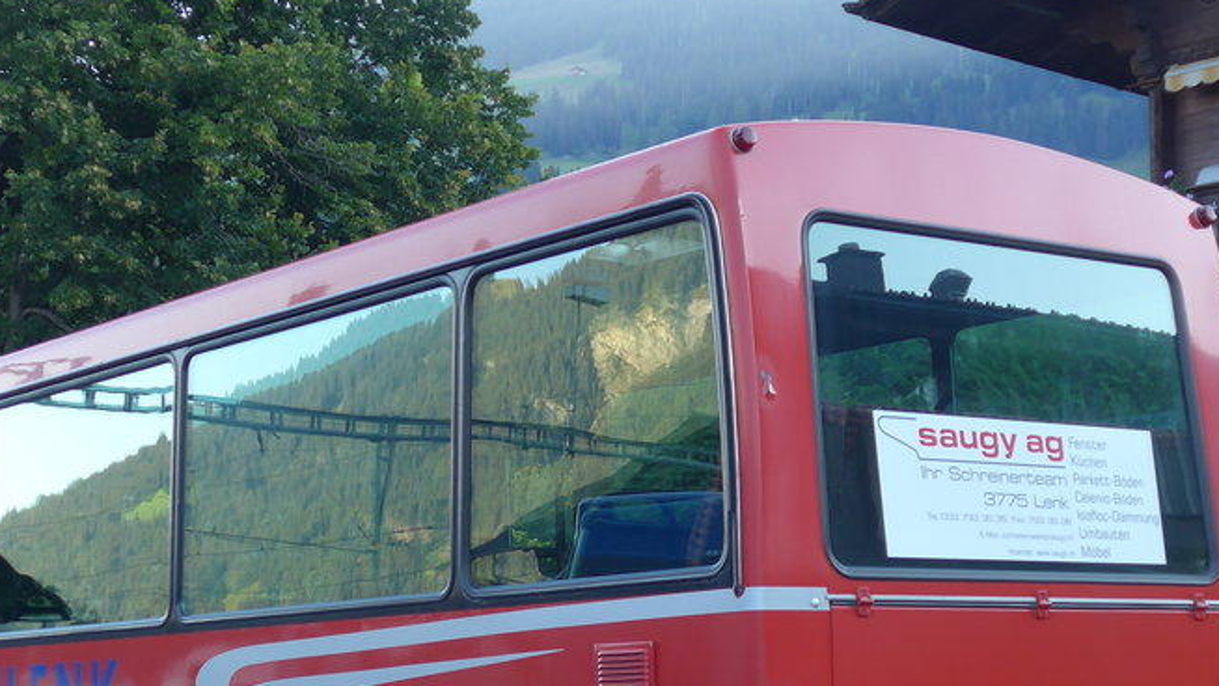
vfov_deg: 15.4
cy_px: 483
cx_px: 557
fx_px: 2521
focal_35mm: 78
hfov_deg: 27.2
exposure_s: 1/125
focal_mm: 8
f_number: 2.5
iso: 80
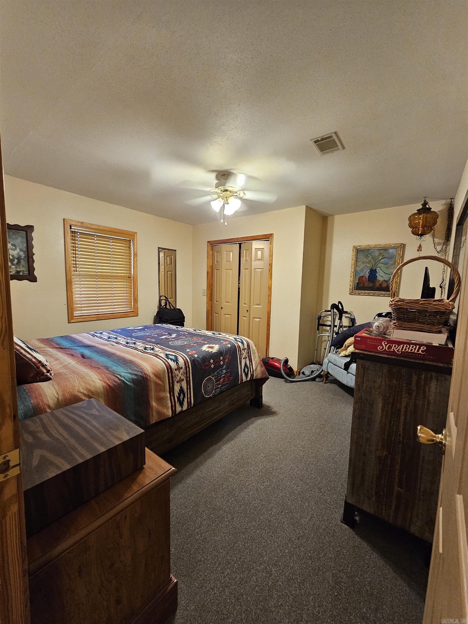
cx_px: 234
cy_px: 312
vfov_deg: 106.2
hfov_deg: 89.9
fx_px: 234
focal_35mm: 13
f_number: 2.2
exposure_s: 1/30
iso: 320
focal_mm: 2.2
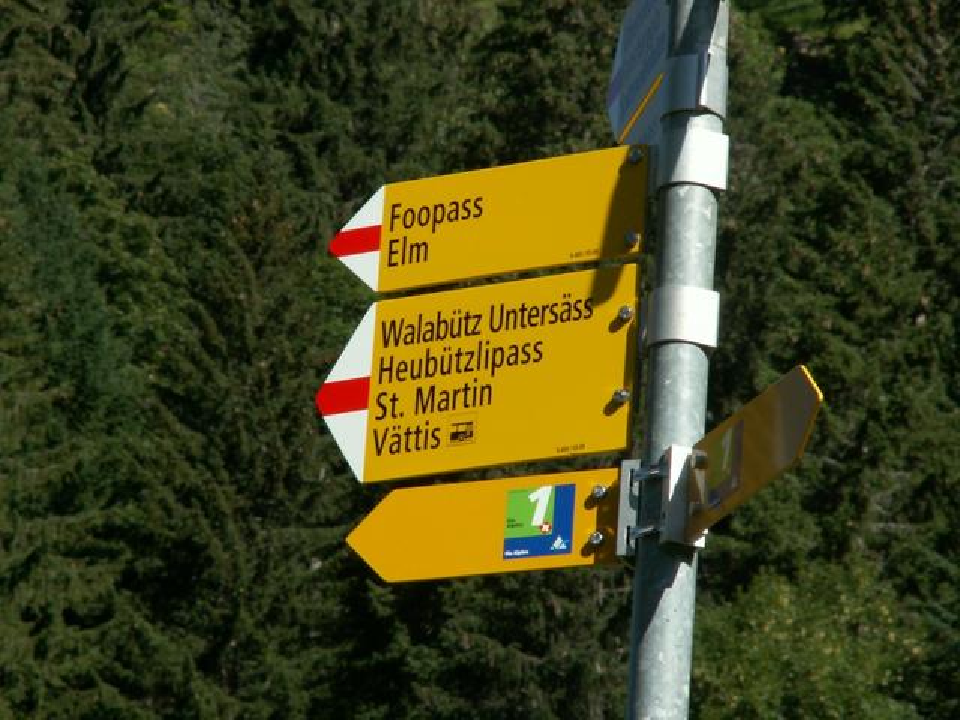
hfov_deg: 8.4
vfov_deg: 6.3
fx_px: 6573
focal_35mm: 237
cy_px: 360
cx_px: 480
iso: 50
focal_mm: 38.73
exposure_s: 1/125
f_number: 7.1
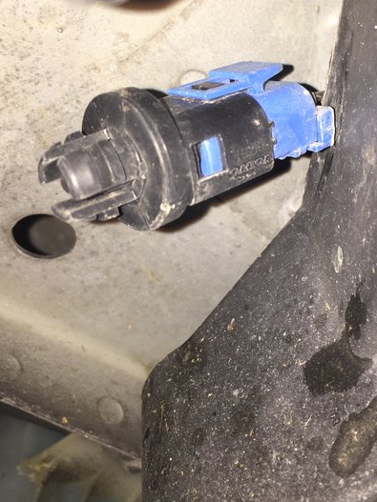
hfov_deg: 32.7
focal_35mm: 44
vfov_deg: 42.4
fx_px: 639
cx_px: 243
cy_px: 171
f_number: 2.2
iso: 32
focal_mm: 4.15
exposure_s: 1/56
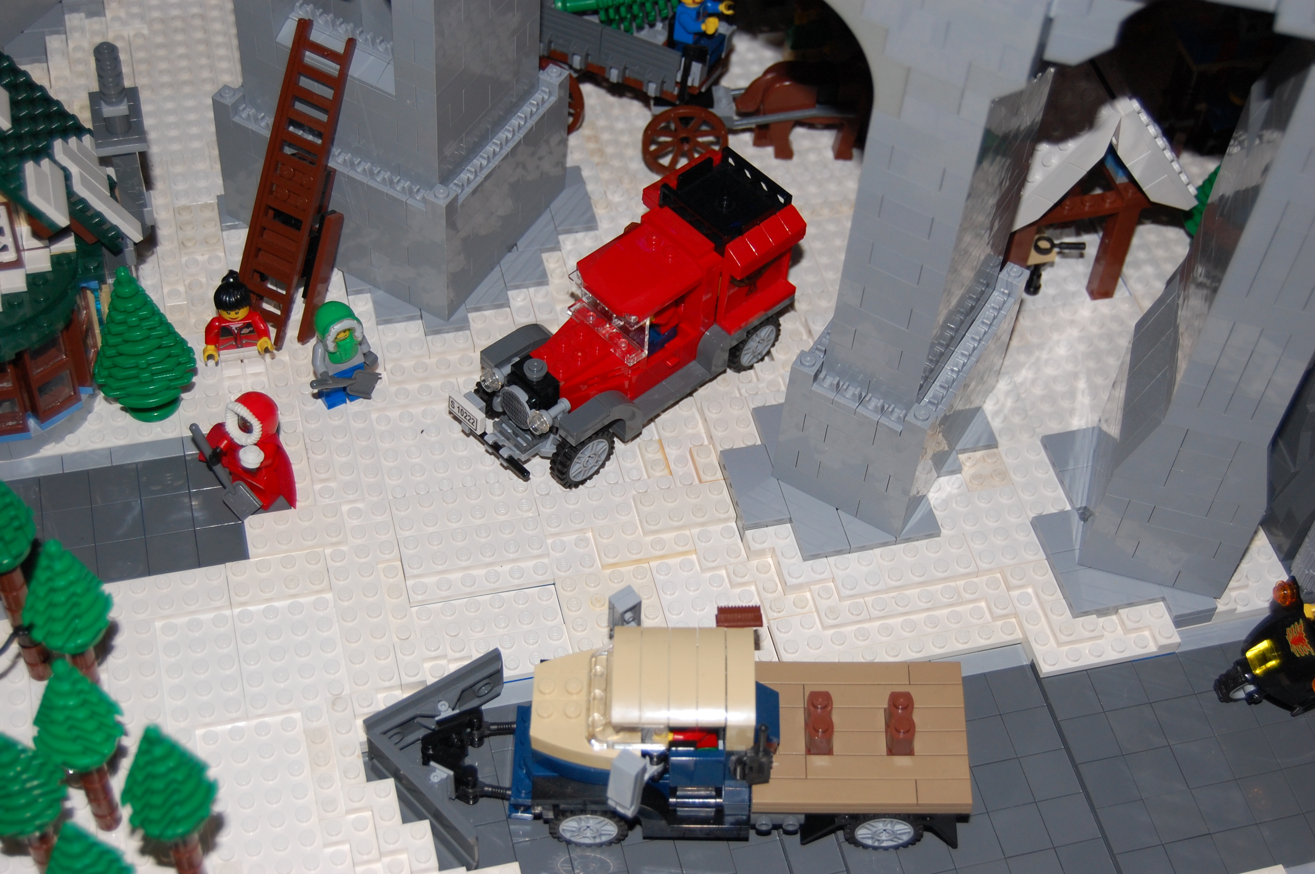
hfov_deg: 35.1
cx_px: 658
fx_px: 2080
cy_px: 437
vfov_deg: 23.7
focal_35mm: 57
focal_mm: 38
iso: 400
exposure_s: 1/60
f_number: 4.8
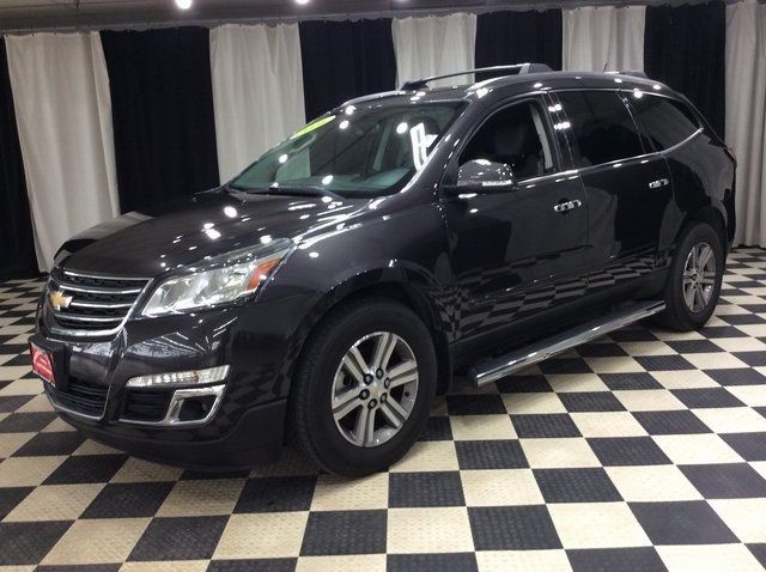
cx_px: 383
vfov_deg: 44.1
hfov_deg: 56.9
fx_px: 707
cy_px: 286
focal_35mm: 32
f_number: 2.4
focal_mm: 3.3
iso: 64
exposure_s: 1/25
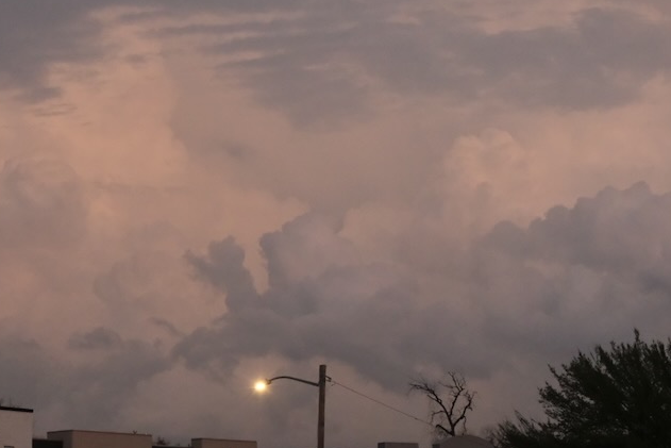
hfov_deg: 29.2
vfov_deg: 19.2
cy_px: 441
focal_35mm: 69
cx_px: 290
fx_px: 1286
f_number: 4.5
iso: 4000
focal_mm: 22.7
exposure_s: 1/80
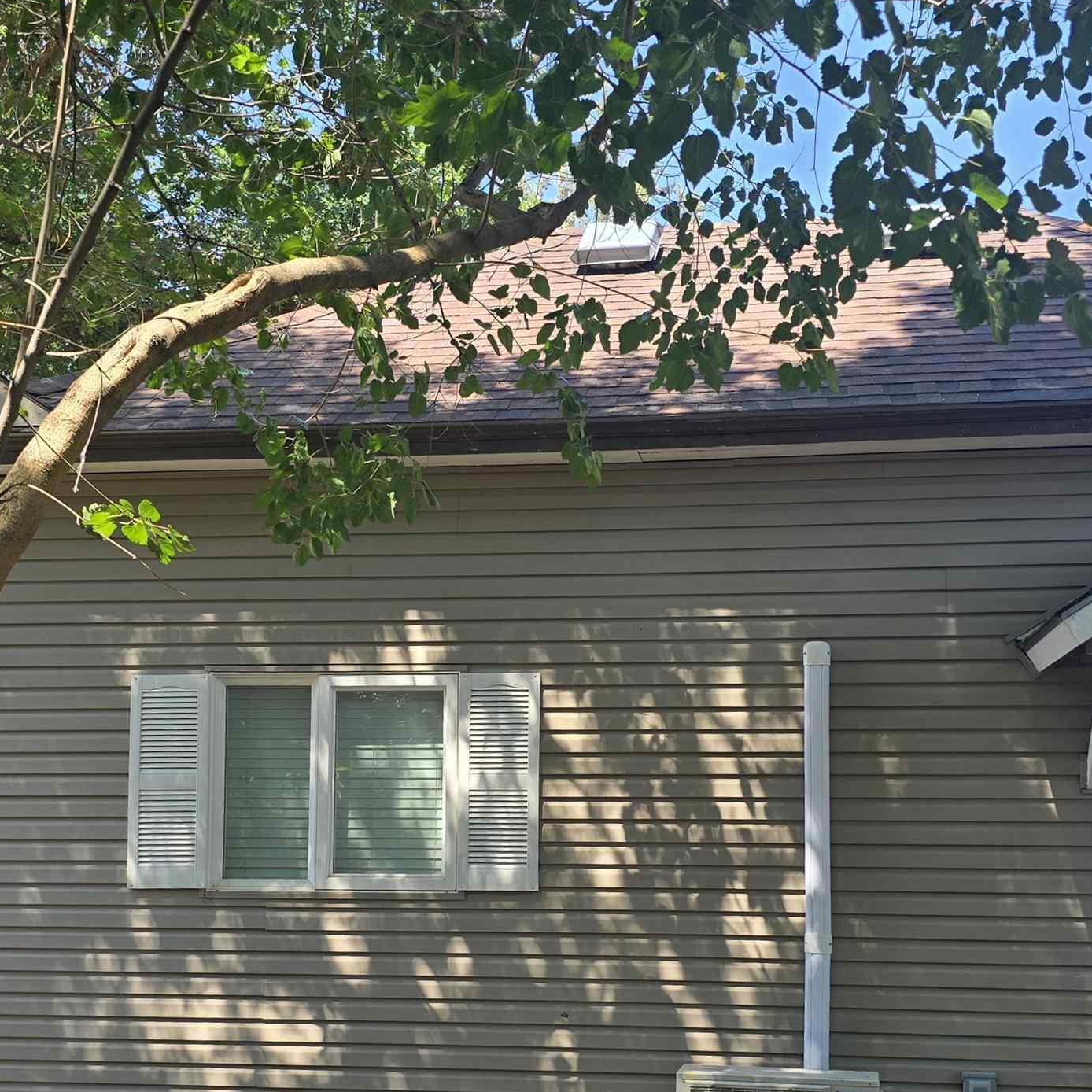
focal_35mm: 45
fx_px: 1606
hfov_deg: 37.5
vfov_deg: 37.1
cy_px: 732
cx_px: 605
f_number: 1.7
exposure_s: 1/233
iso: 12
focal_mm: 6.3
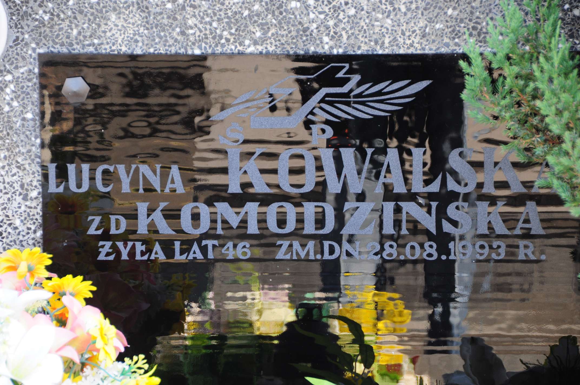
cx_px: 290
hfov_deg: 11.4
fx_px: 2896
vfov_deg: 7.6
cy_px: 192
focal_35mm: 180
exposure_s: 1/80
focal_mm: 120
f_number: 7.1
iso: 360
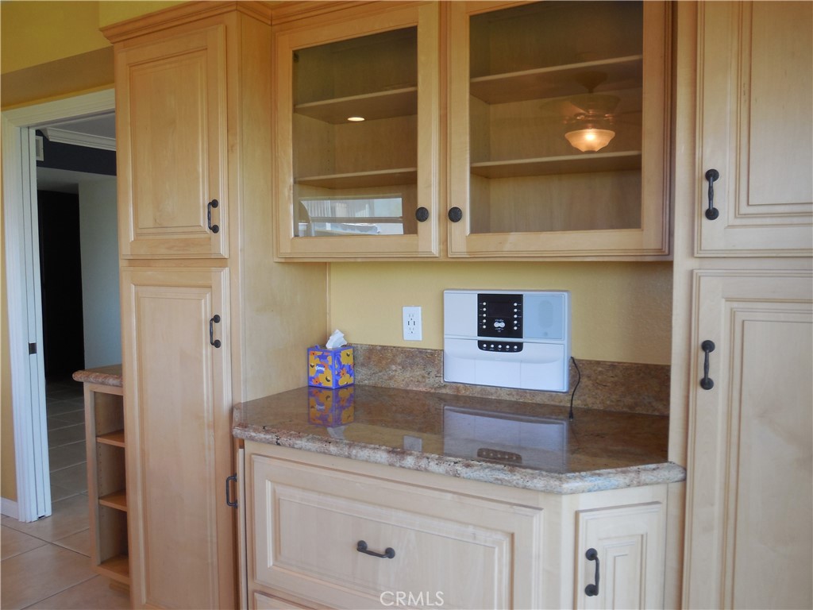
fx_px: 705
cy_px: 305
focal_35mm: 30
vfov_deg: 46.8
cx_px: 406
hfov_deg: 60.0
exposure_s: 1/30
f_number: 3.2
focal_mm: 5.3
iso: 125
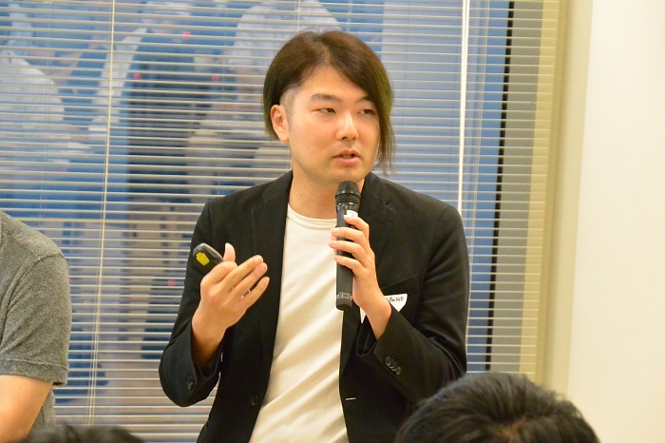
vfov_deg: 6.3
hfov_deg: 9.5
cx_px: 332
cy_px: 222
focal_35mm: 217
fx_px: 4006
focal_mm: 80.5
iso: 2800
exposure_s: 1/60
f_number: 5.6
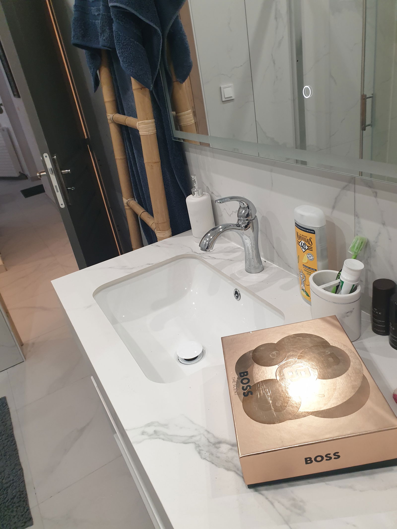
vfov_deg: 67.3
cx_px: 198
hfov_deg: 53.1
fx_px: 398
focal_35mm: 26
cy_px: 264
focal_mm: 4.3
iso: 250
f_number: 2.4
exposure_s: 1/50
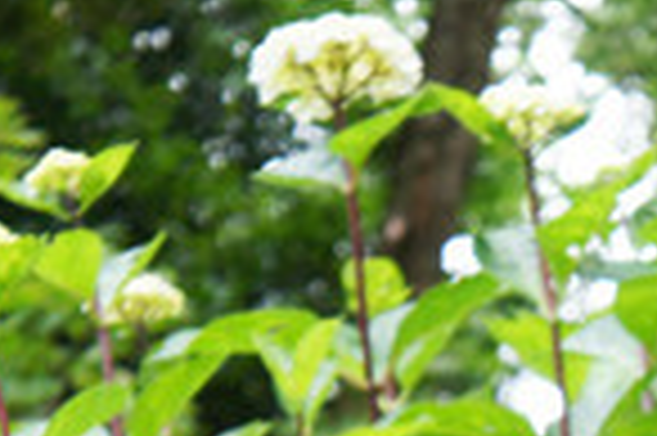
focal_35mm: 213
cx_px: 495
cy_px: 652
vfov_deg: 6.4
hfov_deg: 9.7
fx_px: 3874
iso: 400
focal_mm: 47
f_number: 5
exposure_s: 1/160
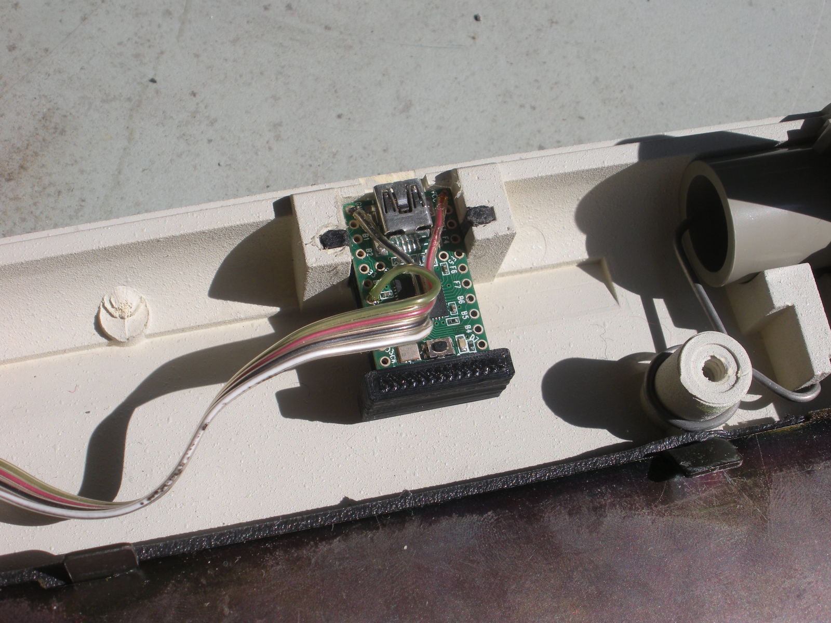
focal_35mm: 52
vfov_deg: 28.0
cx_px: 416
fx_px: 1248
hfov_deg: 36.8
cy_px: 312
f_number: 4.4
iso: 64
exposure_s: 1/613
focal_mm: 9.1
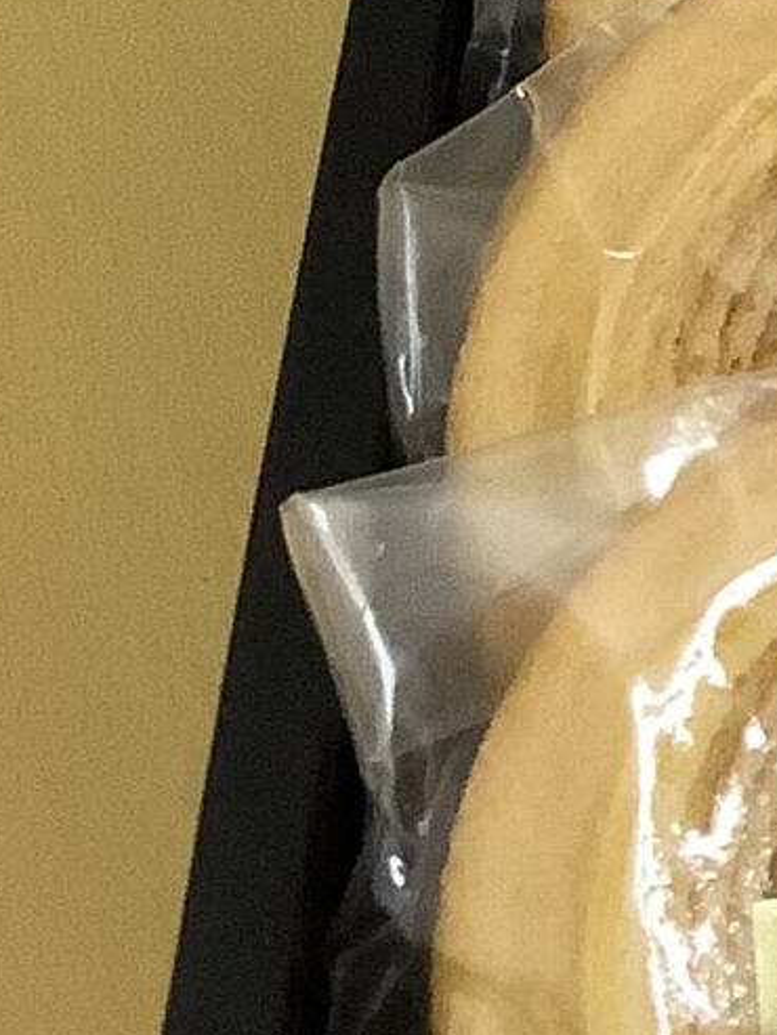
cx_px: 1816
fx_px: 4816
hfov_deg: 8.5
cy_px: -802
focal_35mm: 161
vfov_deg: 11.4
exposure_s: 1/60
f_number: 2.4
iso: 160
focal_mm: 3.3
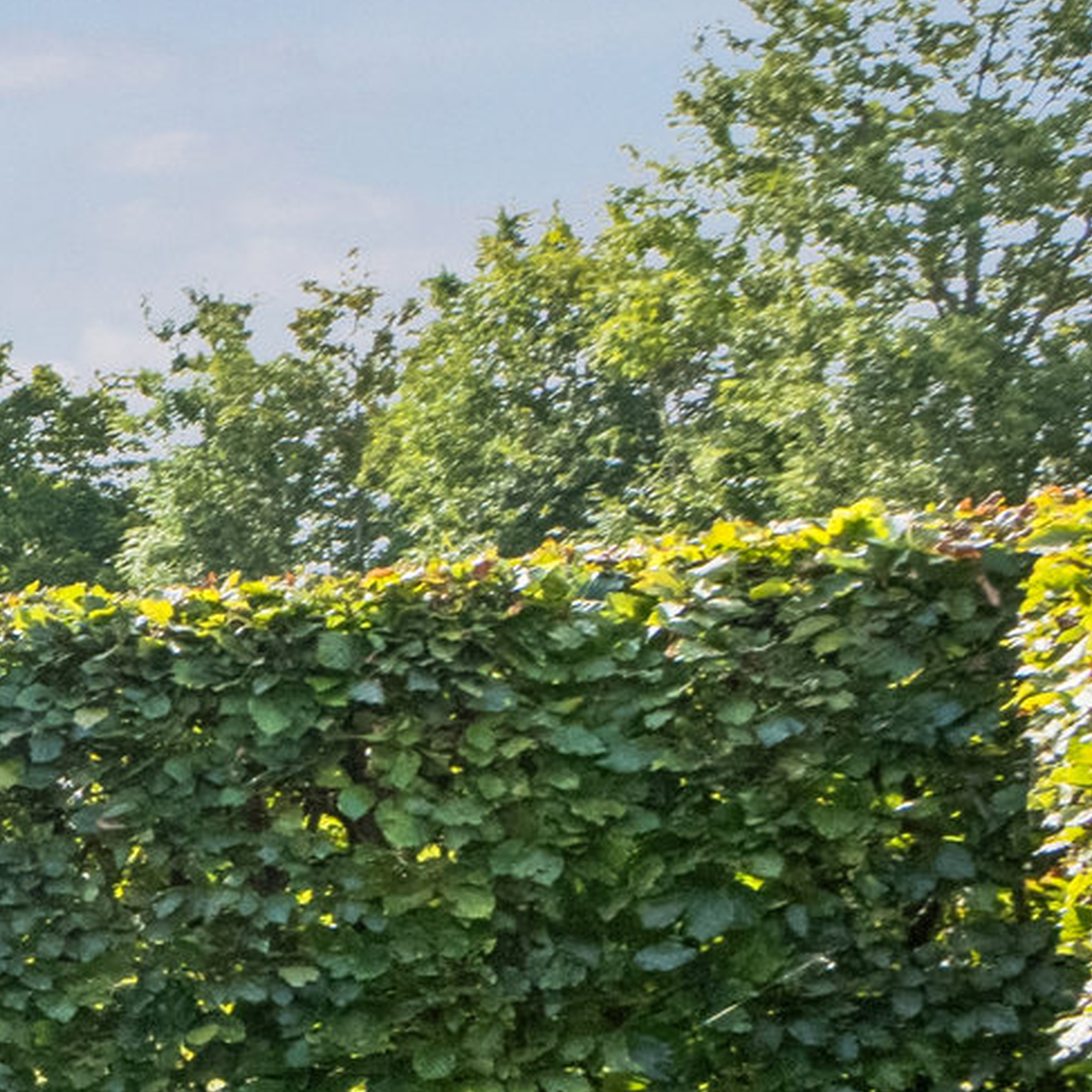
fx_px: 3176
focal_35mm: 89
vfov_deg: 19.2
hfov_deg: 11.8
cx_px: -2058
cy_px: 953
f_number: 11
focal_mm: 17
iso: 800
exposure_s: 1/400
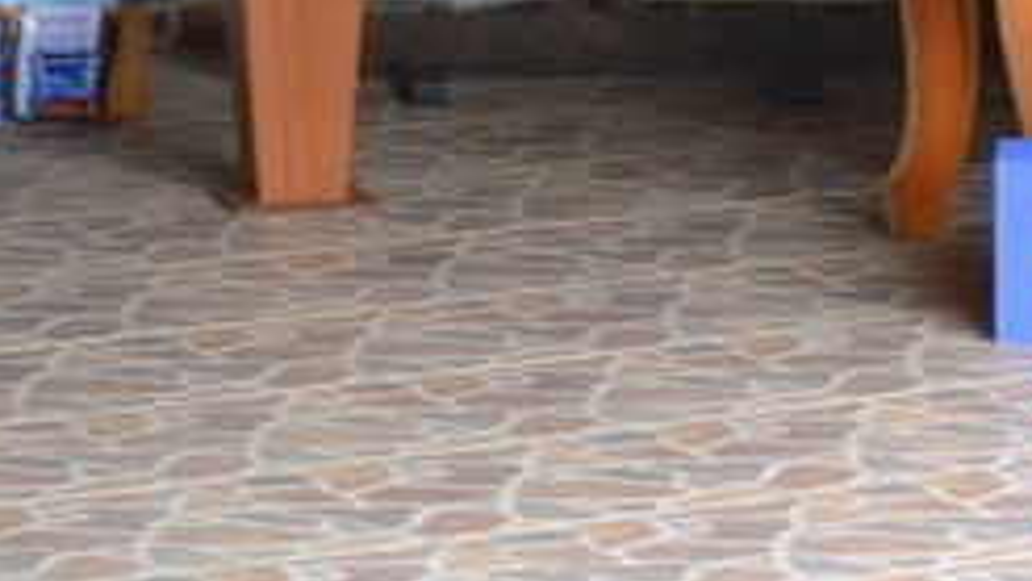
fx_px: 7655
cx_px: 1358
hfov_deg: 7.6
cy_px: -533
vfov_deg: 4.3
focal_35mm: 280
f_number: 4
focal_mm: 55
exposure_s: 1/50
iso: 400
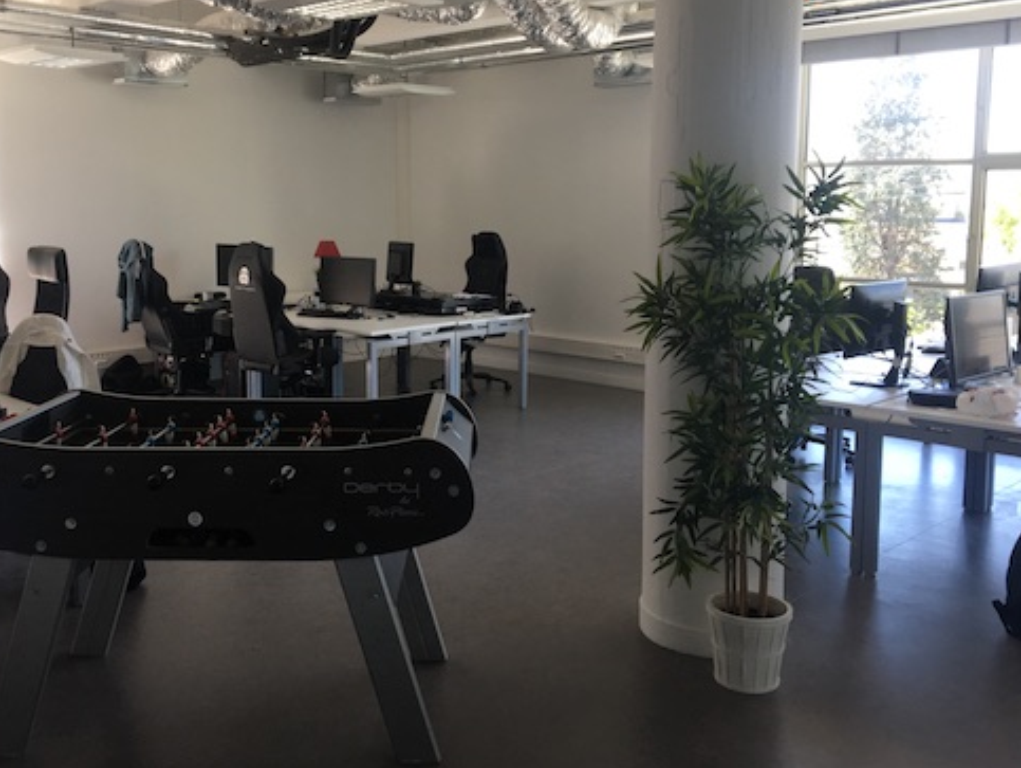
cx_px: 442
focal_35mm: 36
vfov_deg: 39.6
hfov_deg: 51.2
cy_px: 322
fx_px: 1063
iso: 40
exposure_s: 1/100
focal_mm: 4.15
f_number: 2.2
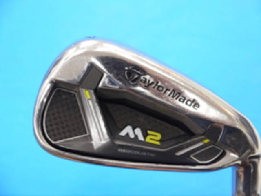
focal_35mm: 84
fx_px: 633
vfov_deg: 17.6
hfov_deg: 23.3
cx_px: 130
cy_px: 98
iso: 800
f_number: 5.6
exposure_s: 1/50
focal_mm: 42
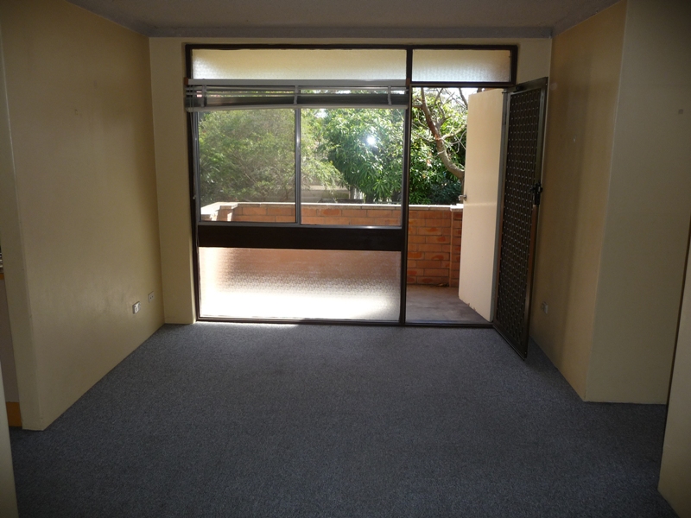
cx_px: 346
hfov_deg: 63.4
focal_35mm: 28
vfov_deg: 49.7
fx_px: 559
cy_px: 259
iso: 100
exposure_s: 1/160
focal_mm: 4.7
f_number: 3.3
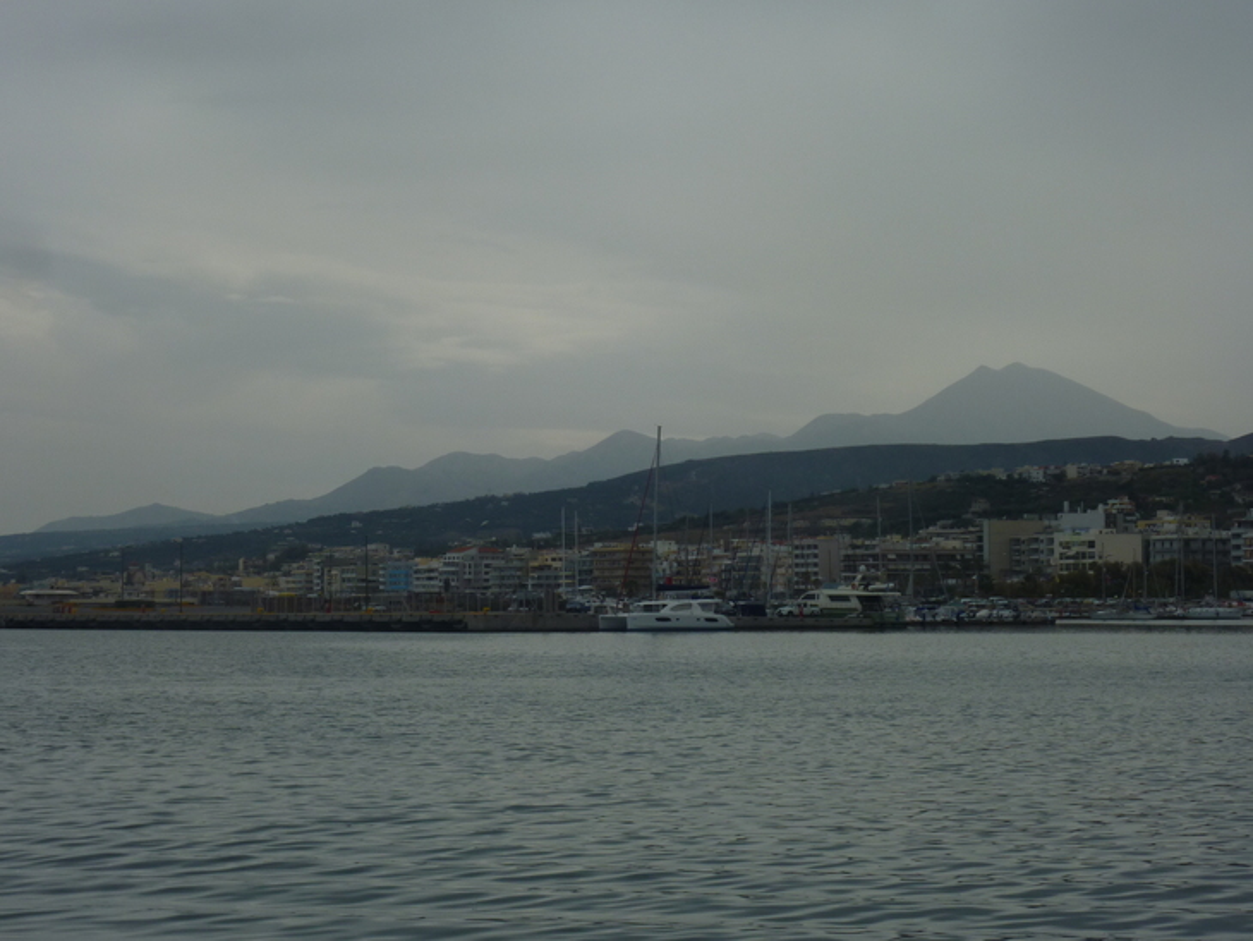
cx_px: 626
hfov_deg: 21.8
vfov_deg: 16.4
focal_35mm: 90
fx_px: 3259
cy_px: 470
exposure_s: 1/1000
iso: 80
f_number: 5.6
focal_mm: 14.7
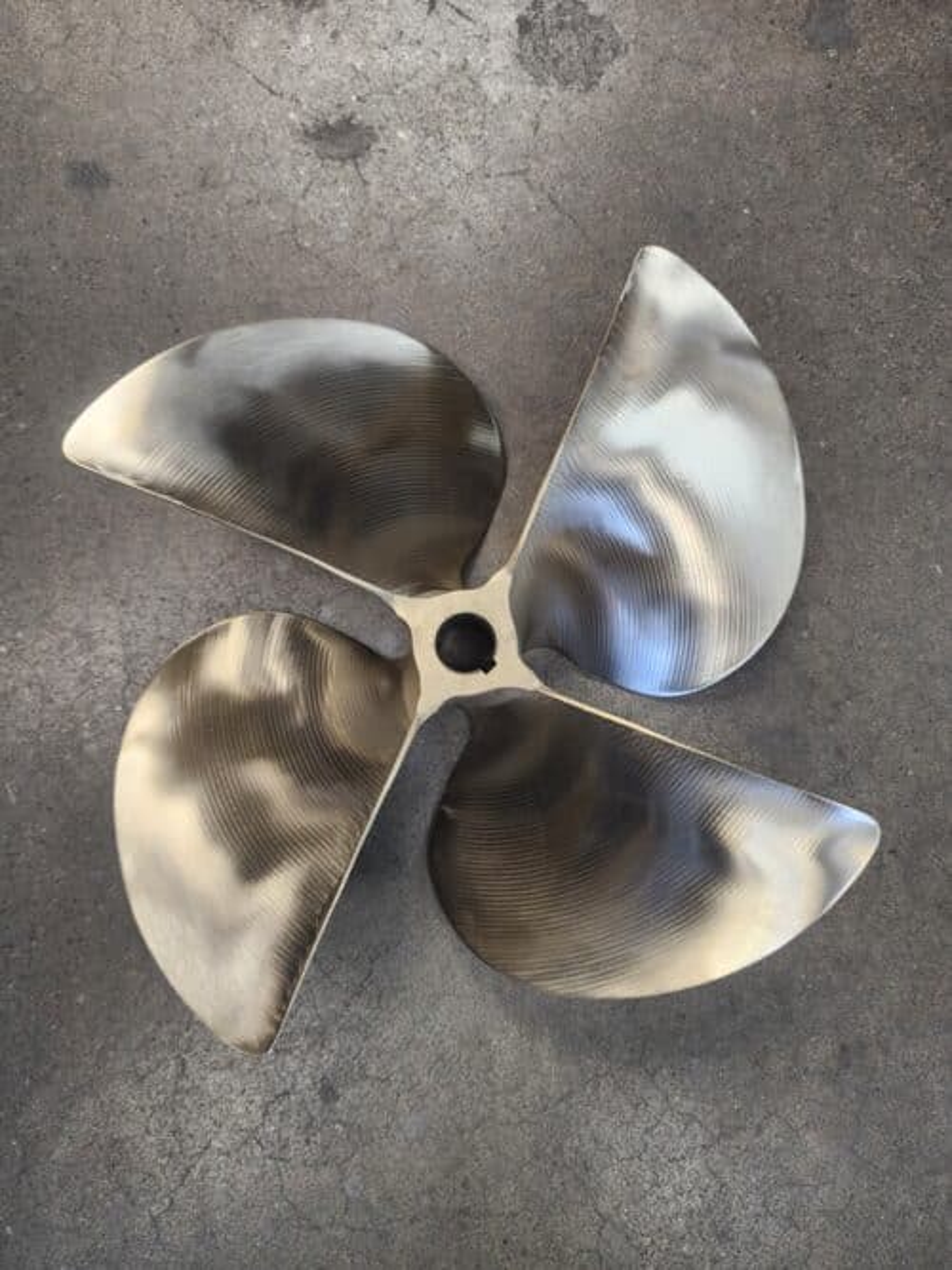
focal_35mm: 23
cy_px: 635
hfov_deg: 58.9
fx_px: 844
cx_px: 476
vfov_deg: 73.9
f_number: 1.8
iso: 250
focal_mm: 6.4
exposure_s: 1/120
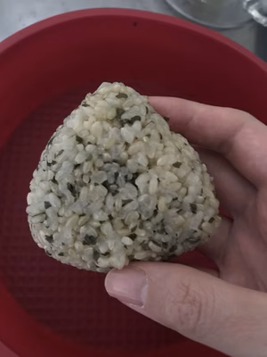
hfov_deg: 49.7
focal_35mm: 28
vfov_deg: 63.4
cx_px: 134
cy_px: 178
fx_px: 288
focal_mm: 3.99
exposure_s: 1/4
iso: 200
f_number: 1.8
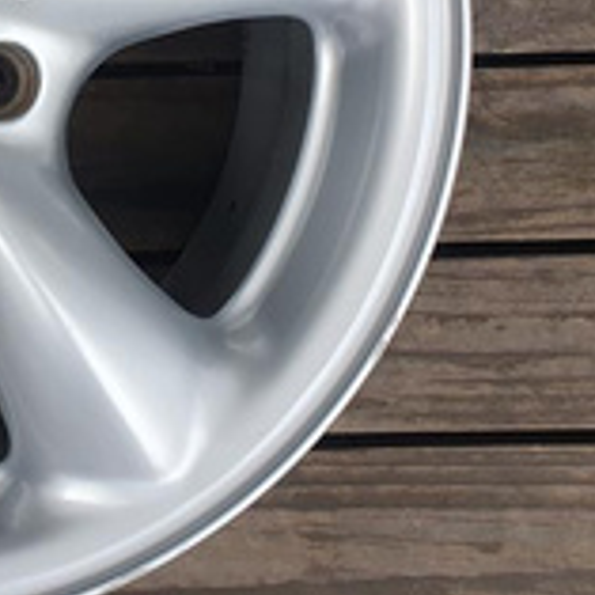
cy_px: 53
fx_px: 1283
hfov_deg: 23.5
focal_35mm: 66
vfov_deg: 25.3
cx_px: -144
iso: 50
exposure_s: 1/512
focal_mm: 4.32
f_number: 2.4
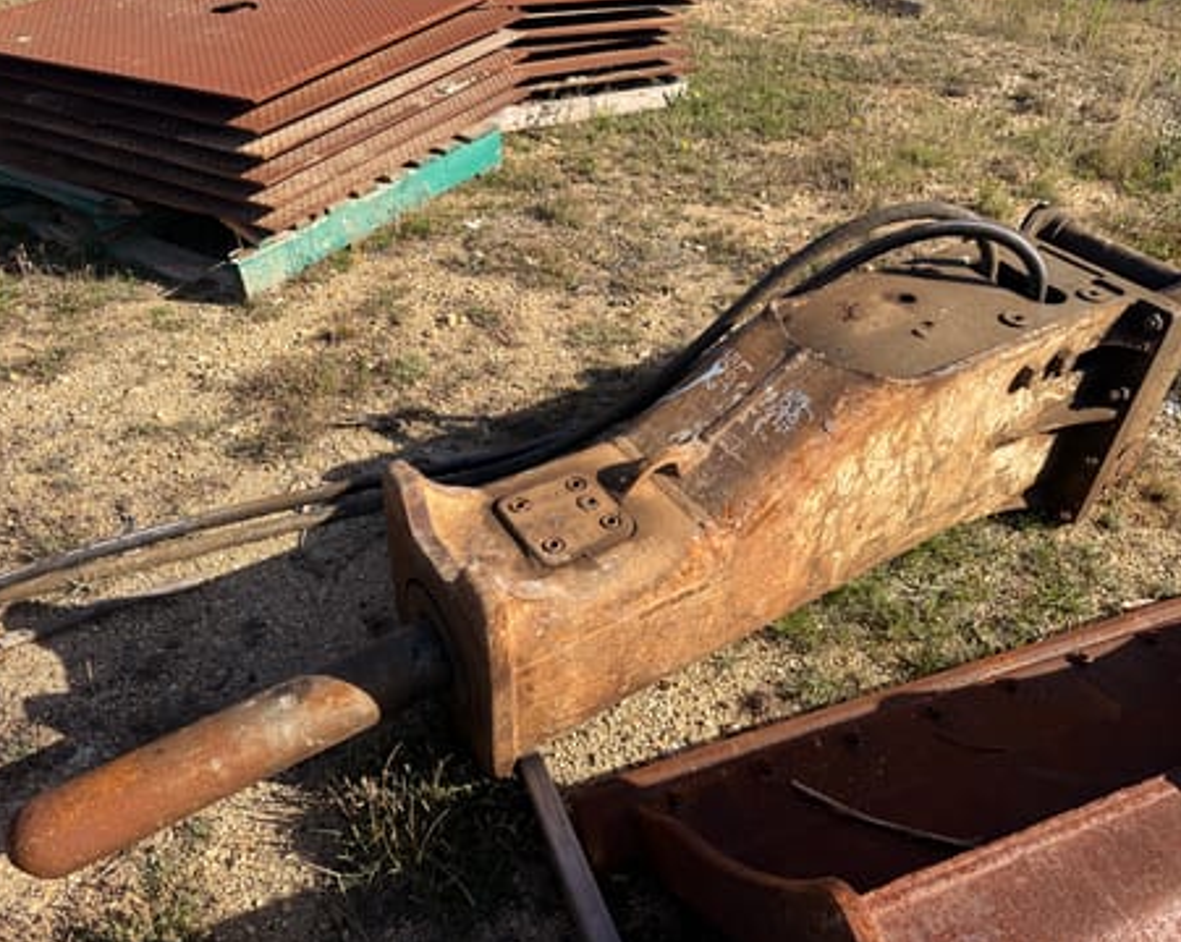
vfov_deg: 54.9
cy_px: 462
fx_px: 908
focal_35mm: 26
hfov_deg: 66.0
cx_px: 623
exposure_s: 1/3145
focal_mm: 6.76
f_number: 1.78
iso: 80
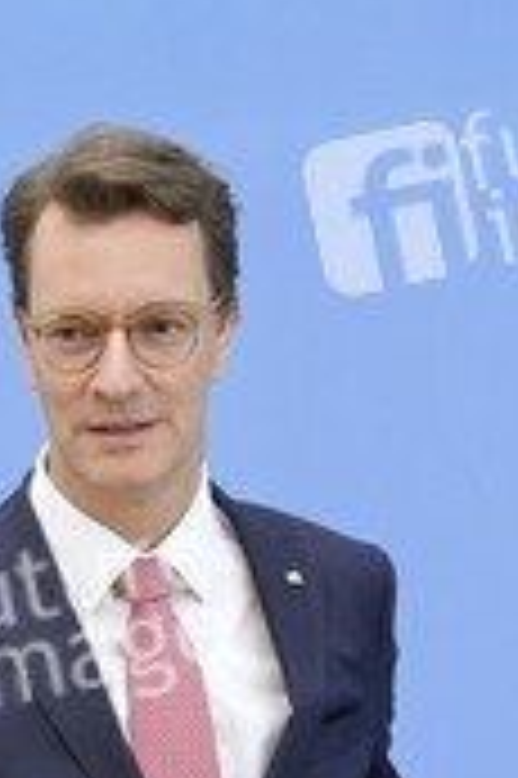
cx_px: 126
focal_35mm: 74
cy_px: 863
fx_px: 1600
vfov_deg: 25.3
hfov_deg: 18.3
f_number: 5
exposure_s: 1/400
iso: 4000
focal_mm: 32
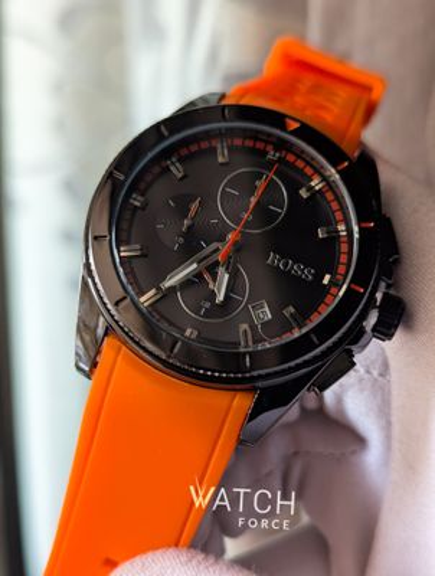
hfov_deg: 30.4
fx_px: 801
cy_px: 288
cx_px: 218
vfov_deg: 39.6
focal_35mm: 48
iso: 121
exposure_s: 1/111
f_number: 1.9
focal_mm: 6.81
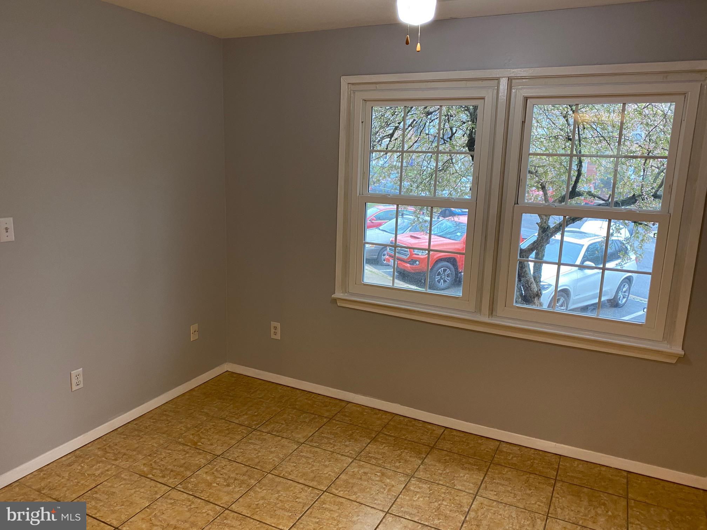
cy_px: 265
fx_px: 531
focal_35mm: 26
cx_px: 354
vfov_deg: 53.1
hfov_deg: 67.3
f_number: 1.8
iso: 100
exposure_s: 1/60
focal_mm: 4.25
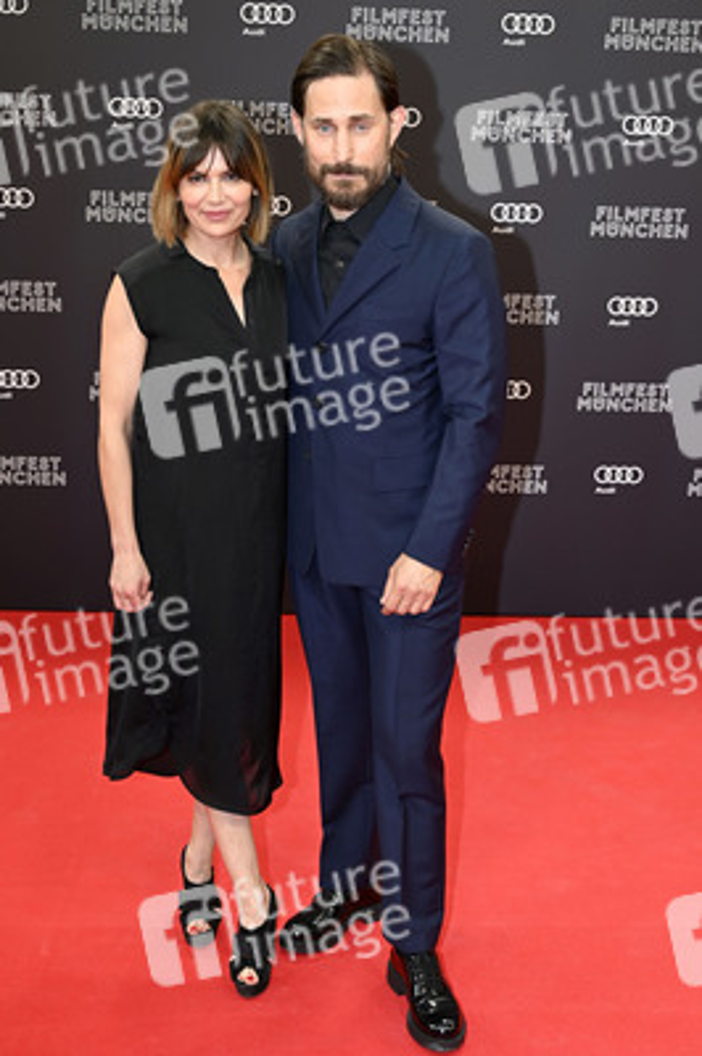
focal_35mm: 44
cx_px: 351
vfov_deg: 44.5
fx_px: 1289
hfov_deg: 30.5
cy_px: 528
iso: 640
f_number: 6.3
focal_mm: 44
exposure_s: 1/125
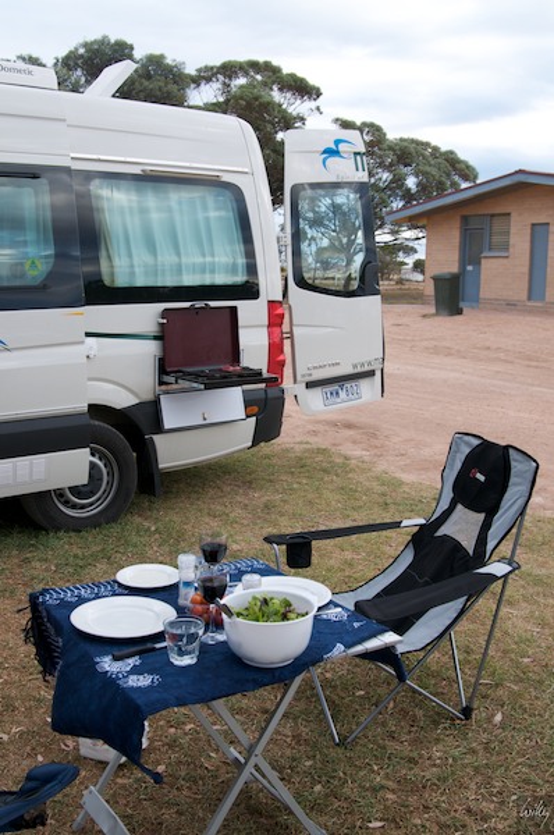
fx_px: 834
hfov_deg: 36.8
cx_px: 277
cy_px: 418
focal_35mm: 36
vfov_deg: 53.2
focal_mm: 24
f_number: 5.6
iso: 320
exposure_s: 1/125
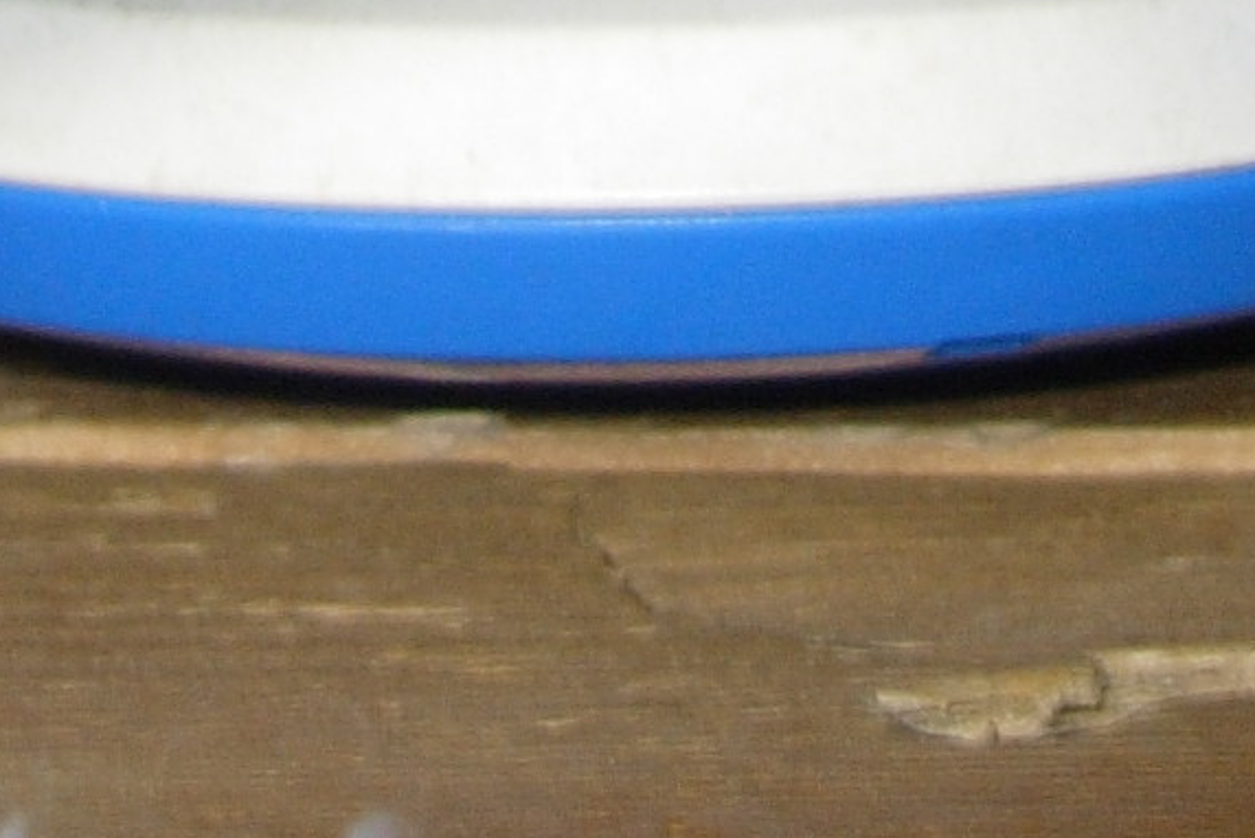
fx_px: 6243
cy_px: -1147
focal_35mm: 179
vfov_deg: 7.2
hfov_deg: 11.5
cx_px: 829
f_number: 4.8
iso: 79
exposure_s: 1/6.1
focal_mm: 7.8
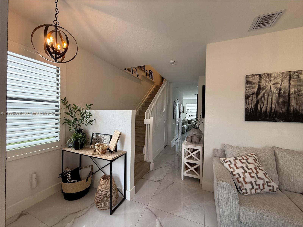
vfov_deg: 85.7
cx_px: 152
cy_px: 114
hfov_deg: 102.1
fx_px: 123
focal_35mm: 14
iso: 160
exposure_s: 1/120
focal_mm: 2.22
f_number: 2.2
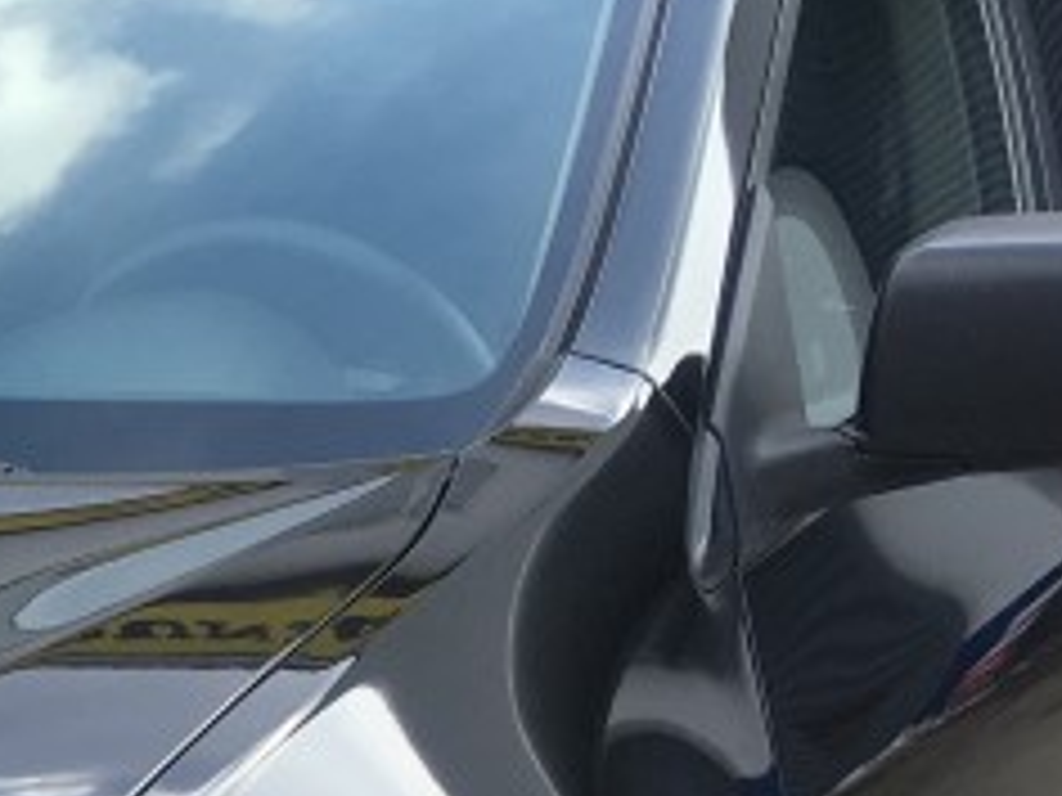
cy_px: 1264
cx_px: -608
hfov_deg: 14.4
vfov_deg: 11.2
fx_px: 3866
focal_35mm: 126
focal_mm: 4.15
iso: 25
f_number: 2.2
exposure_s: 1/523
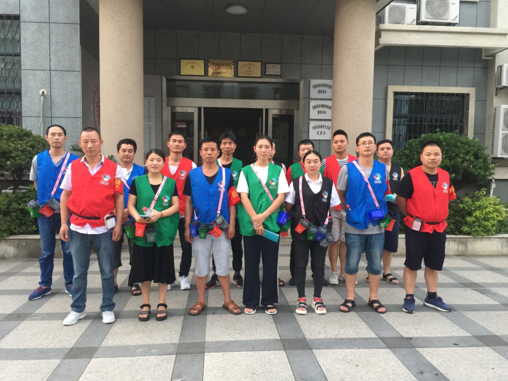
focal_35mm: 29
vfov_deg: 48.2
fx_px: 426
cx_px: 254
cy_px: 190
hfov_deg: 61.7
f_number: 2.2
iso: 100
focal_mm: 4.15
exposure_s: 1/10
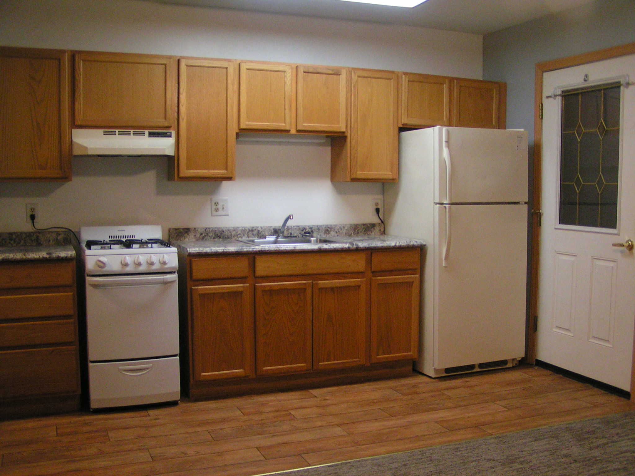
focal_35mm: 38
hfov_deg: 49.0
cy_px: 238
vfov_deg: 37.7
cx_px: 318
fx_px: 697
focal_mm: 5.8
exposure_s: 1/30
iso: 200
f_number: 2.8
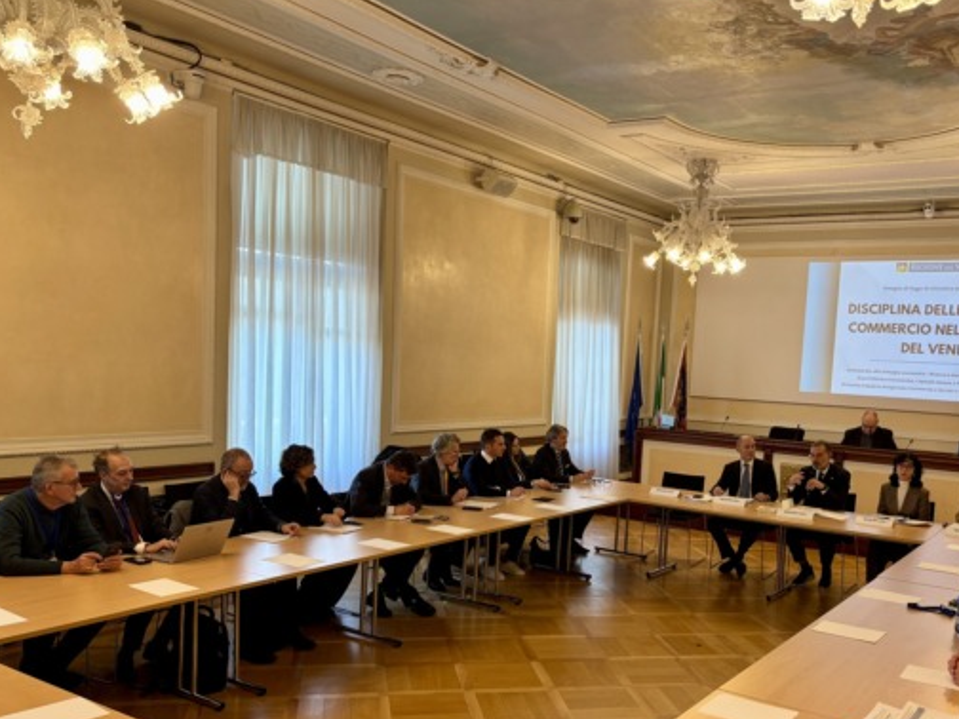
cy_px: 434
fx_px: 914
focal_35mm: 33
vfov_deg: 42.7
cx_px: 556
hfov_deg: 55.1
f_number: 1.6
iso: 100
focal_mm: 5.96
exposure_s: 1/50
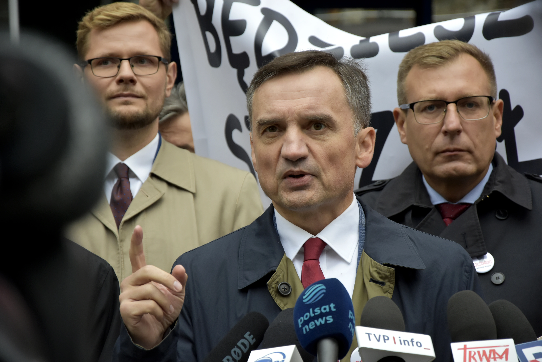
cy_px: 181
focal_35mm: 158
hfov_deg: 13.0
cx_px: 271
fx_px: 2371
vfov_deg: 8.7
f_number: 5.6
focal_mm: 105
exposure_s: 1/500
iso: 800
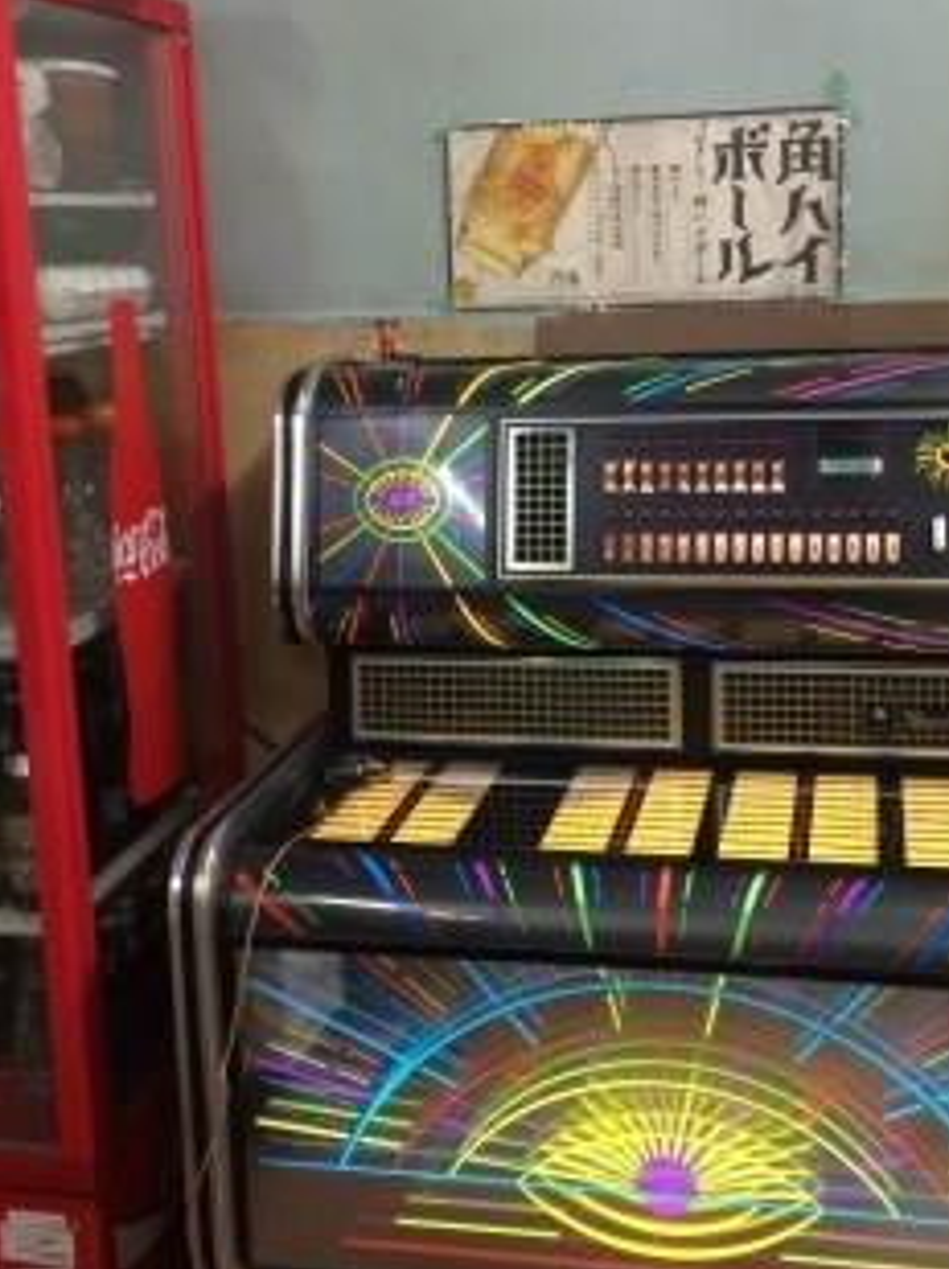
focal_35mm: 47
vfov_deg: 40.4
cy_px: 554
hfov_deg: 30.8
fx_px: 1722
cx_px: 470
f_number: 2.2
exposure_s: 1/20
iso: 250
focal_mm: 4.15
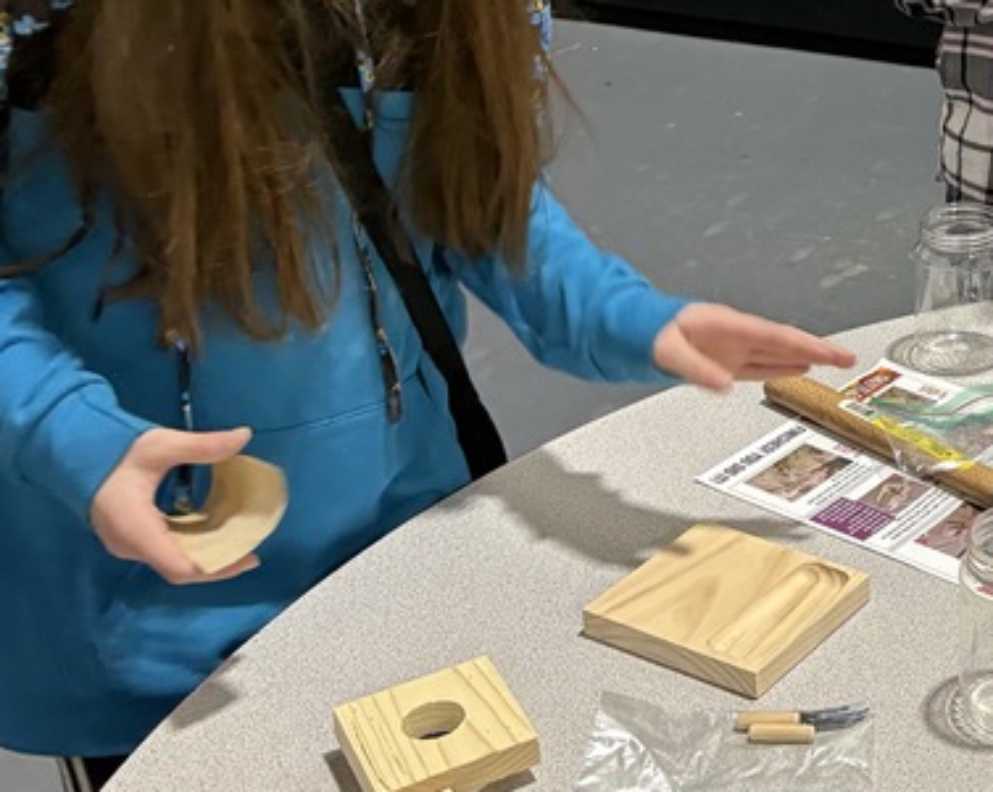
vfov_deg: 21.4
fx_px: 2026
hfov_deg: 25.1
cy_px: 11
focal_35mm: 69
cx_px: 1159
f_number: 1.6
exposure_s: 1/60
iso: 400
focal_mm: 5.96
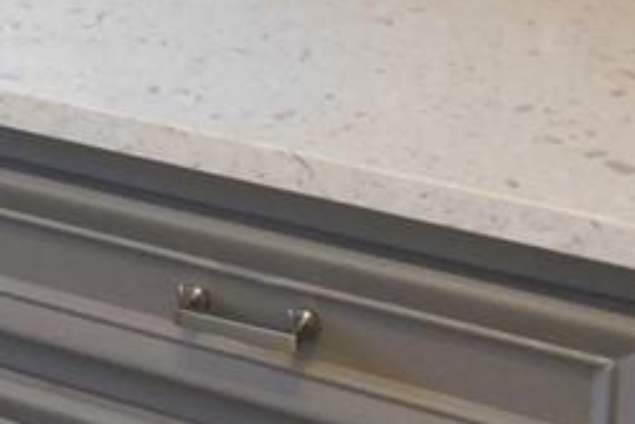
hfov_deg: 19.5
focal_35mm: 98
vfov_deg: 12.5
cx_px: -142
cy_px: -381
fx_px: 1730
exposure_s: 1/30
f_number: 3
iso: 280
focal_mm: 4
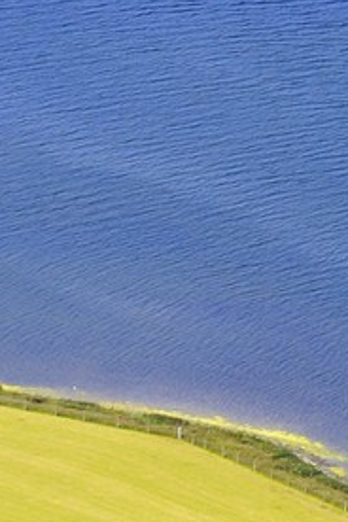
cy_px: 1367
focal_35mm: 650
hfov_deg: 2.1
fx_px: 9424
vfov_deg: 3.1
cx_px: 701
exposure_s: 1/800
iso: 400
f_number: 5.6
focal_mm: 112
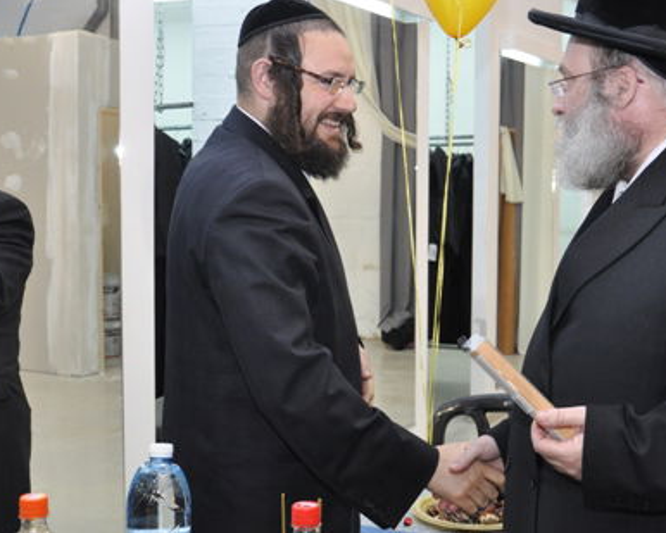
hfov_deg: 33.5
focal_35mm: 56
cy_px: 253
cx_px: 388
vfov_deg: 27.1
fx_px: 1104
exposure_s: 1/160
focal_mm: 24
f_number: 6.3
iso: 640
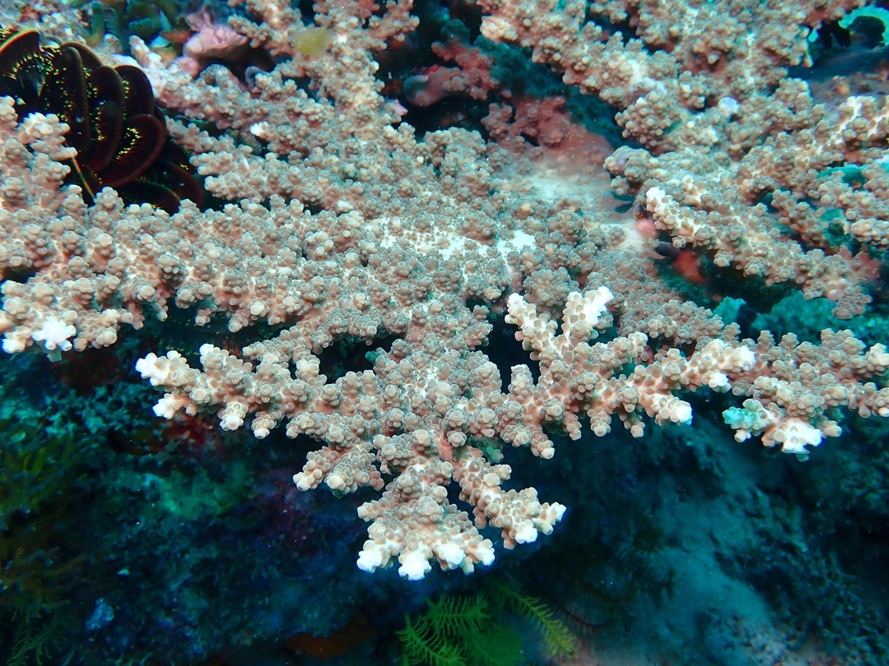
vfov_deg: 37.7
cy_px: 351
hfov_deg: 49.0
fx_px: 976
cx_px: 452
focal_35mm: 38
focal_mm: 6.37
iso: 100
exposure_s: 1/200
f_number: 3.5
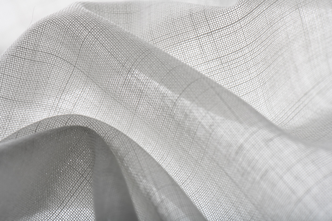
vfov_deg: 13.0
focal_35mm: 105
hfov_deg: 19.5
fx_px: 968
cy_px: 110
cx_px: 166
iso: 64
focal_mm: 105
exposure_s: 1/200
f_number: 14
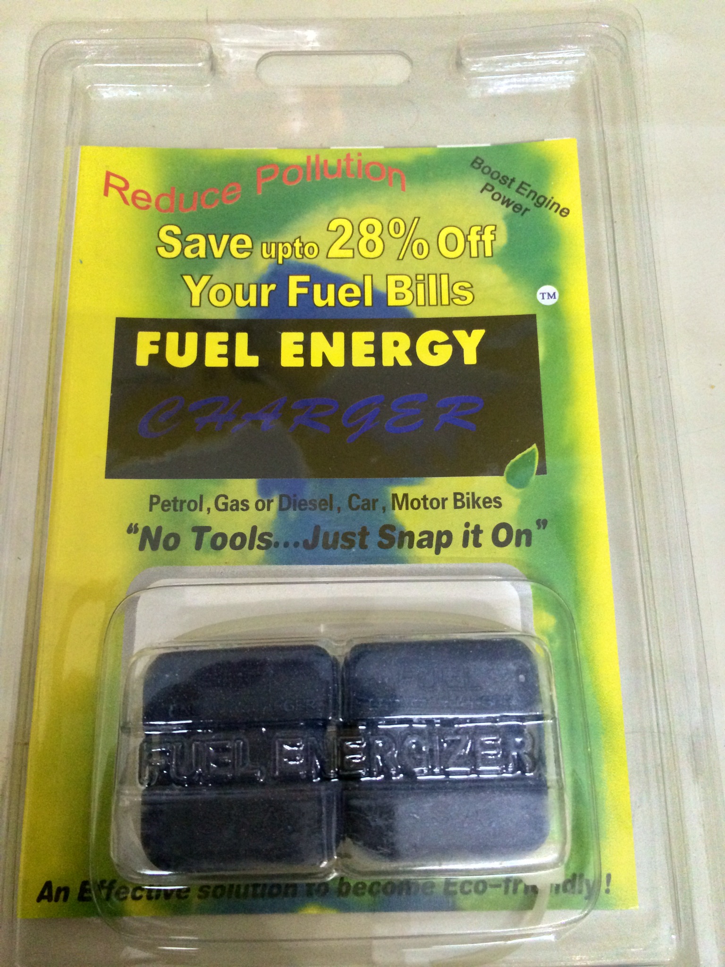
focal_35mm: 30
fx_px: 838
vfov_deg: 60.0
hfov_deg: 46.8
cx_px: 362
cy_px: 484
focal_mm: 4.12
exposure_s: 1/17
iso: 320
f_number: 2.2
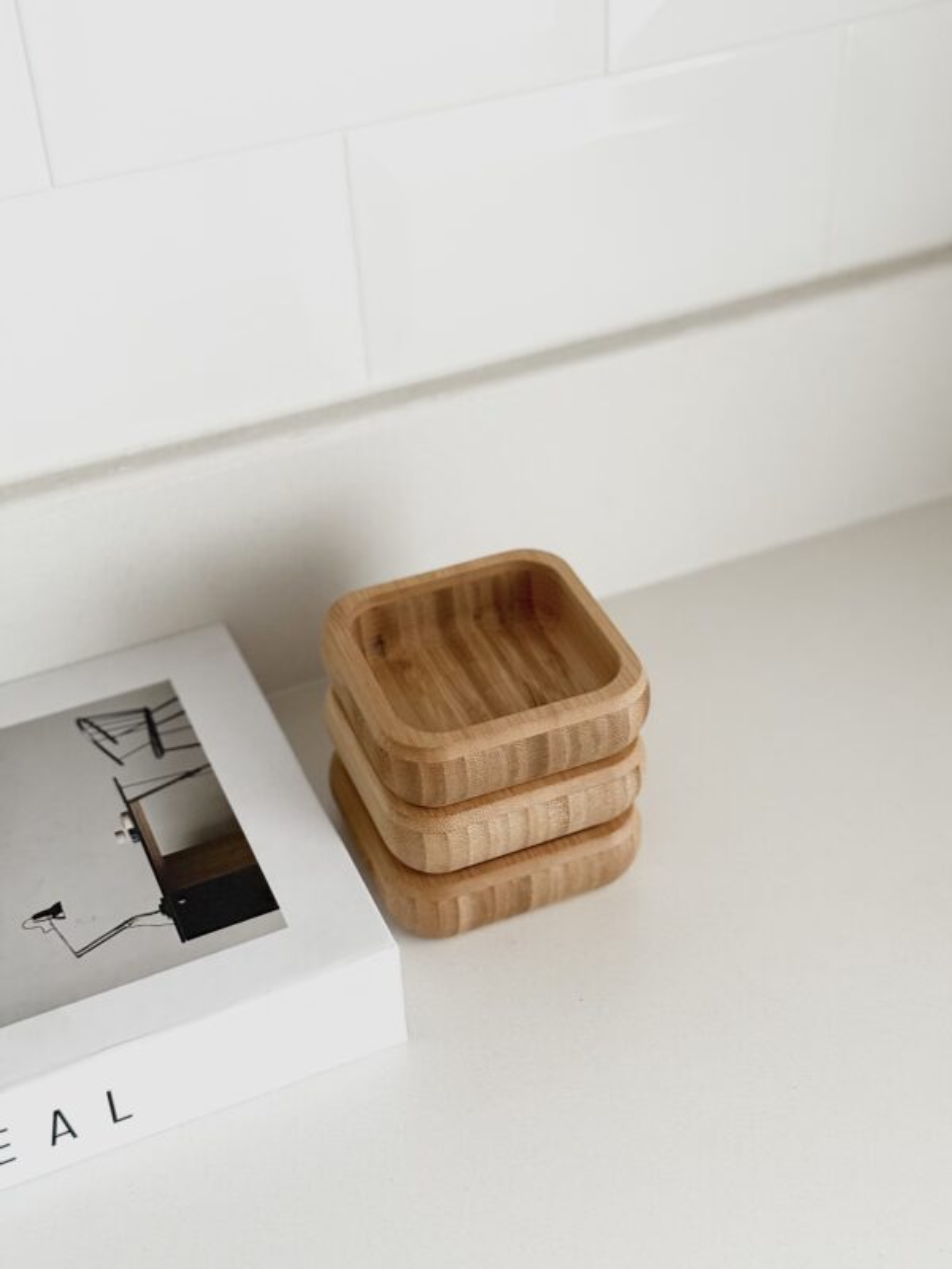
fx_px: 1760
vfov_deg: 39.7
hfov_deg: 30.3
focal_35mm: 48
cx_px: 476
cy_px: 634
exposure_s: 1/30
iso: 500
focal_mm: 6.76
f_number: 1.78
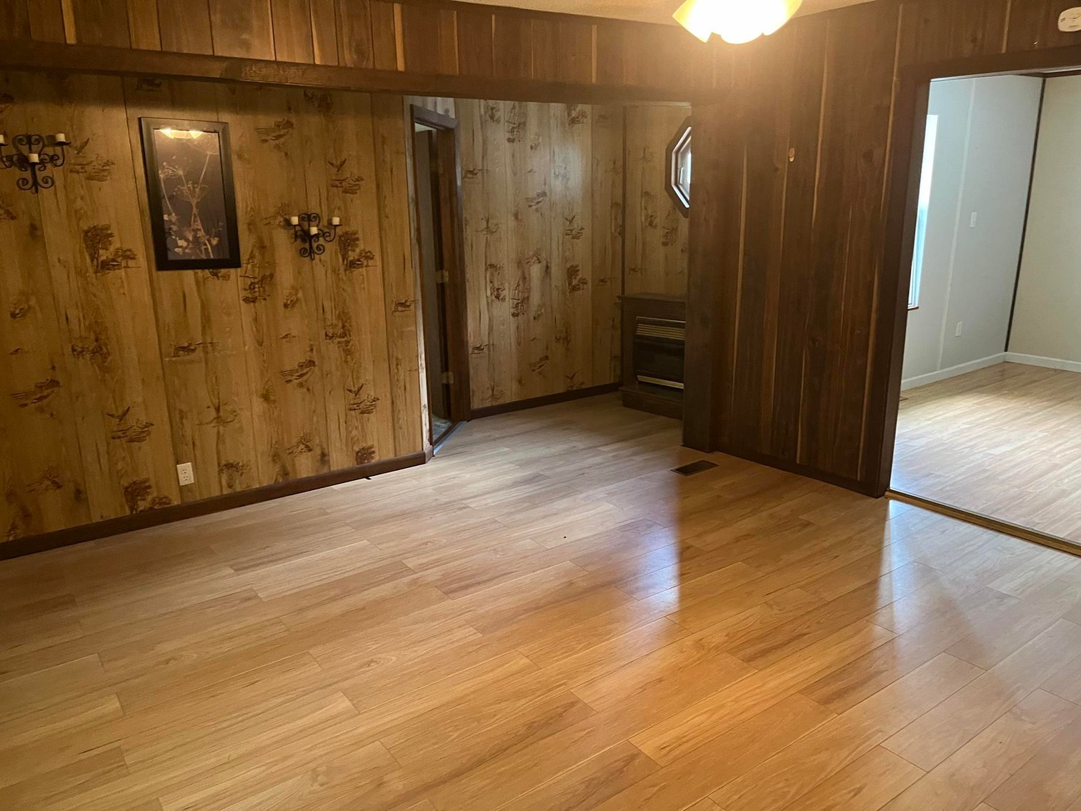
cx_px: 540
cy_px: 406
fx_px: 812
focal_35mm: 26
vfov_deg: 53.1
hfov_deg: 67.3
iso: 500
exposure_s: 1/40
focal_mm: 5.1
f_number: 1.6
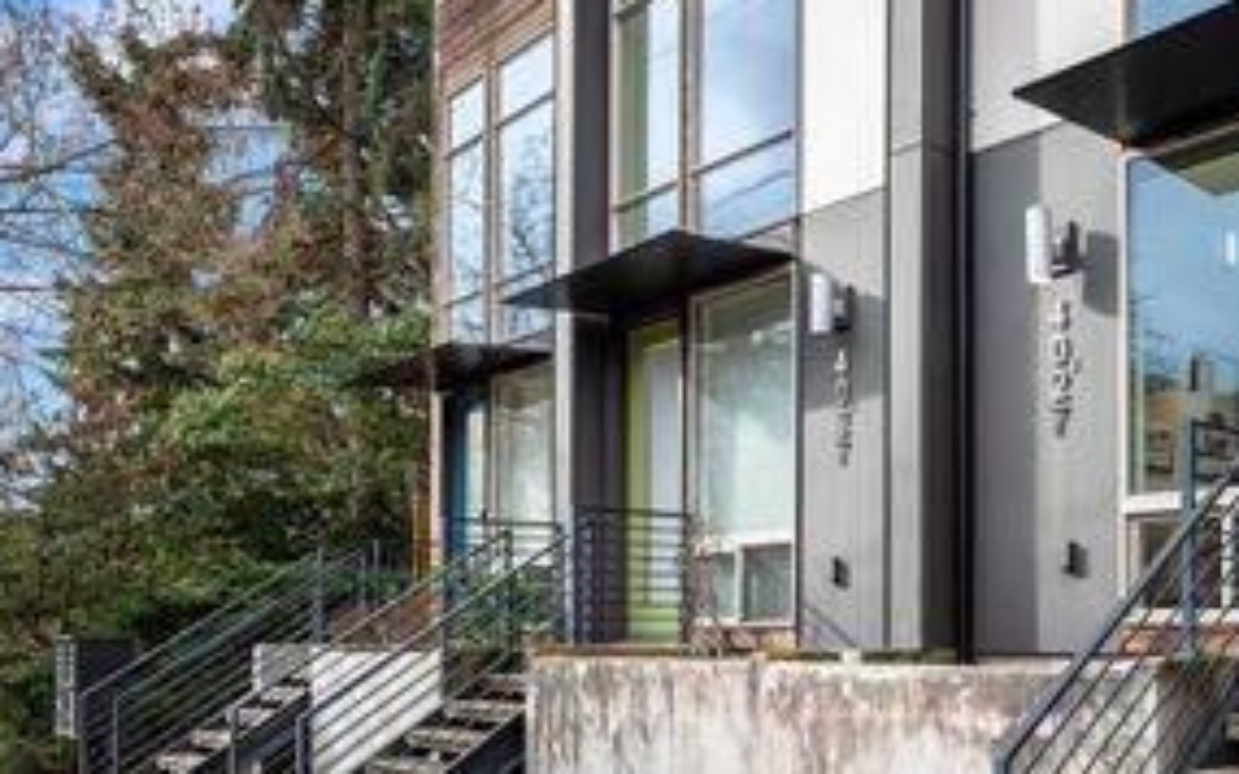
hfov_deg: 52.8
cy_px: 500
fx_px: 1148
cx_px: 1000
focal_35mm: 34
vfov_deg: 37.0
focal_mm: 19
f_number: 7.1
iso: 100
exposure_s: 1/100
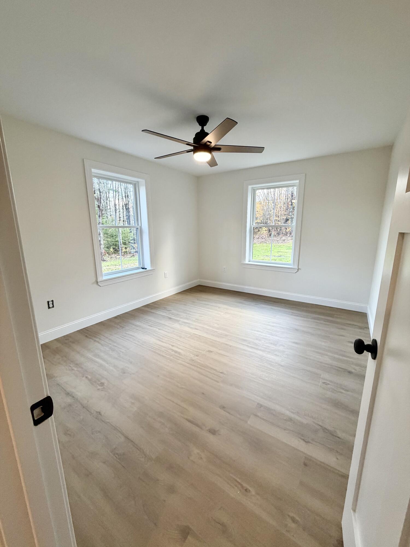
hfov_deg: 85.7
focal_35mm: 14
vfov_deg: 102.1
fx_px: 221
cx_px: 205
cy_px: 274
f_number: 2.2
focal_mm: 2.22
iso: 200
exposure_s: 1/60
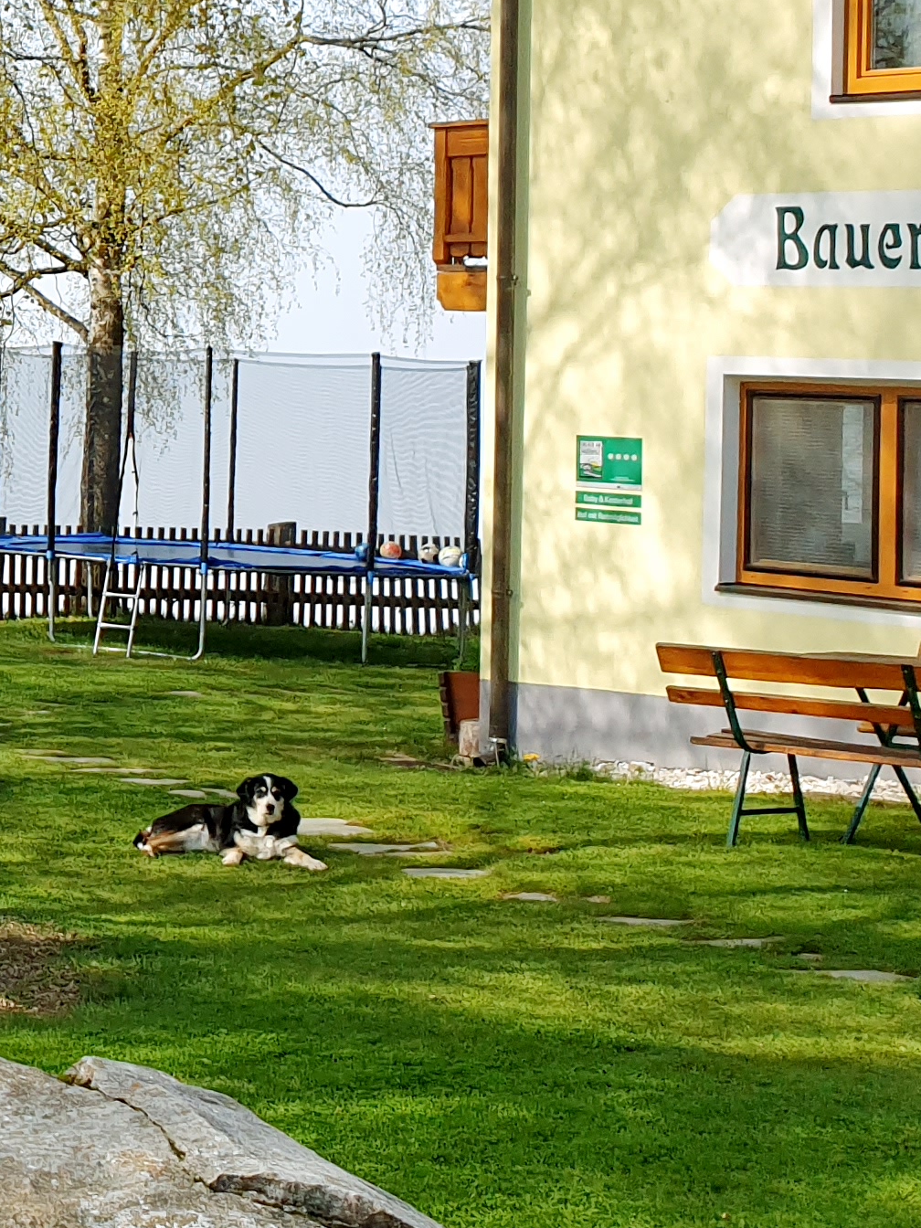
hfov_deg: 15.4
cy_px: 253
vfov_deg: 24.6
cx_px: -884
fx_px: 2767
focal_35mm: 78
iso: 50
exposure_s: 1/1379
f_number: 2.4
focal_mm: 4.3
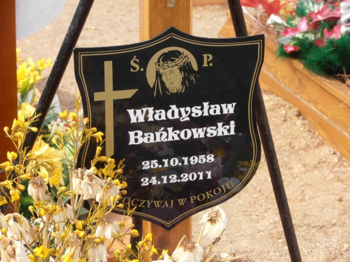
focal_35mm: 138
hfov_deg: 14.3
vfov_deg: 10.7
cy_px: 131
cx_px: 175
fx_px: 1395
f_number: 5.8
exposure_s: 1/200
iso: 80
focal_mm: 24.39
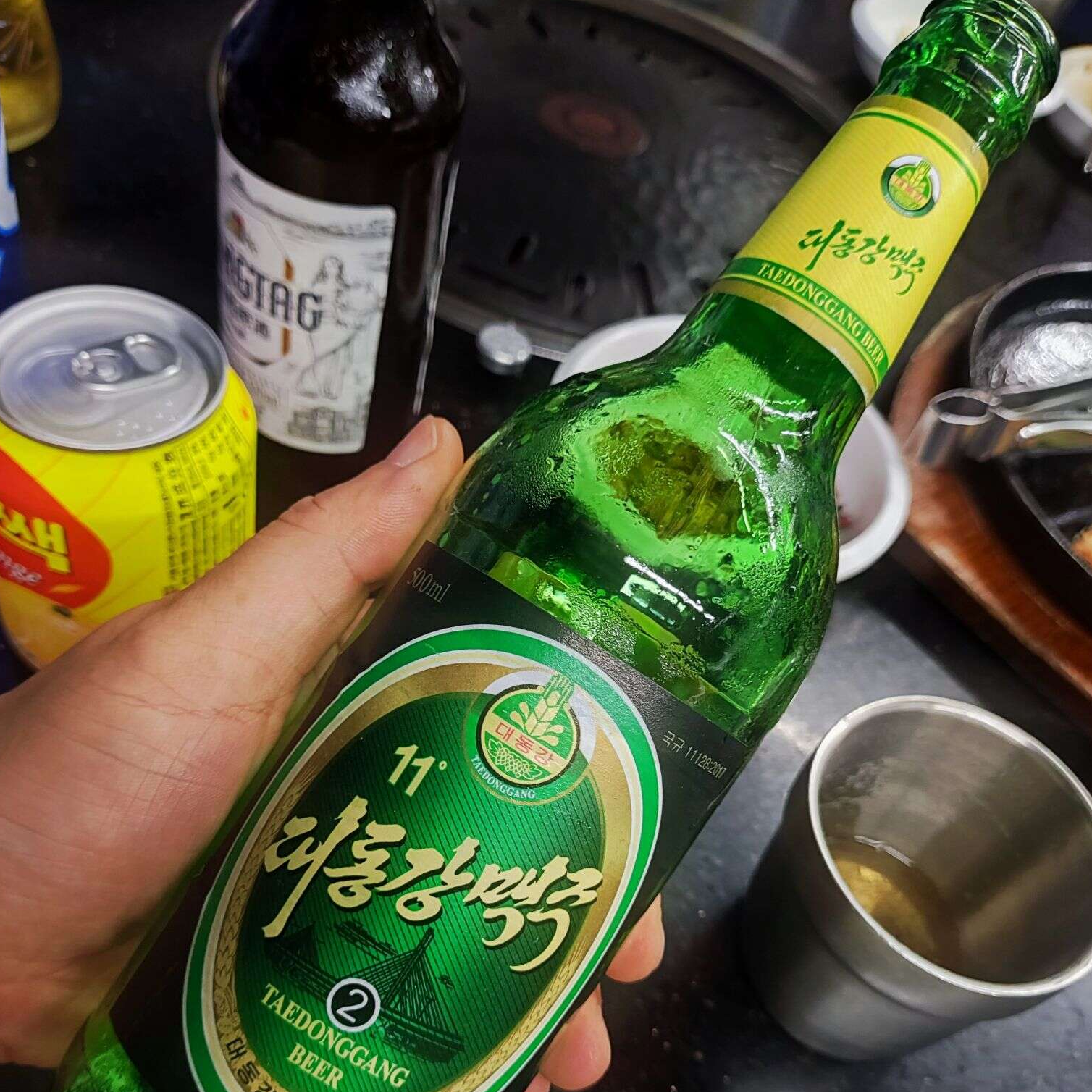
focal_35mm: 30
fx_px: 1071
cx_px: 550
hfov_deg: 54.0
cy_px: 678
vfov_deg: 53.5
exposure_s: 1/17.7
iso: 347
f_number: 1.79
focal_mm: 4.71
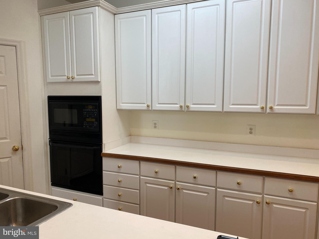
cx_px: 160
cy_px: 120
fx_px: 240
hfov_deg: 67.3
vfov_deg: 53.1
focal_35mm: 26
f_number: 1.8
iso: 125
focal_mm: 4.25
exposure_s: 1/120
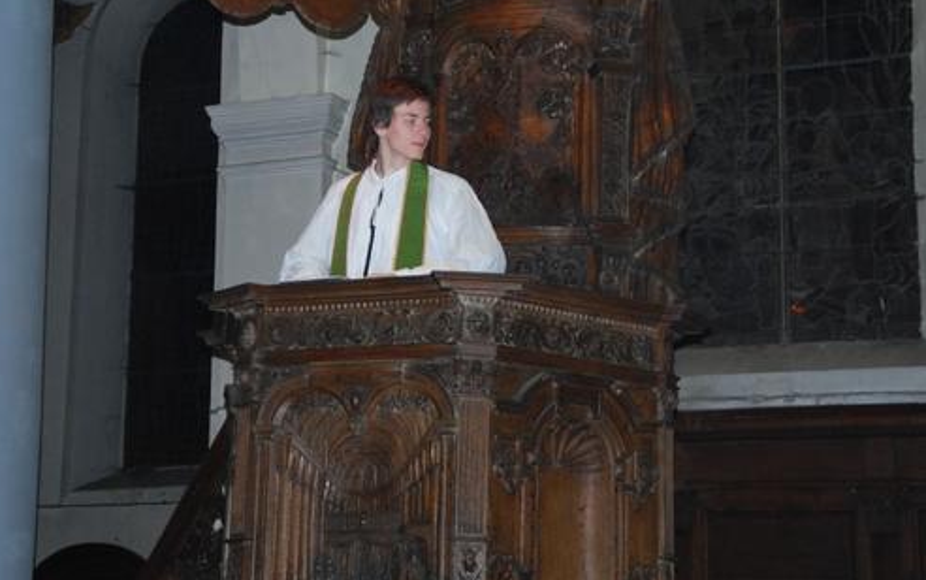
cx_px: 388
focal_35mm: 87
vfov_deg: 15.0
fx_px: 2197
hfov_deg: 23.8
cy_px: 213
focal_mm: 40
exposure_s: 1/60
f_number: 4.8
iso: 800
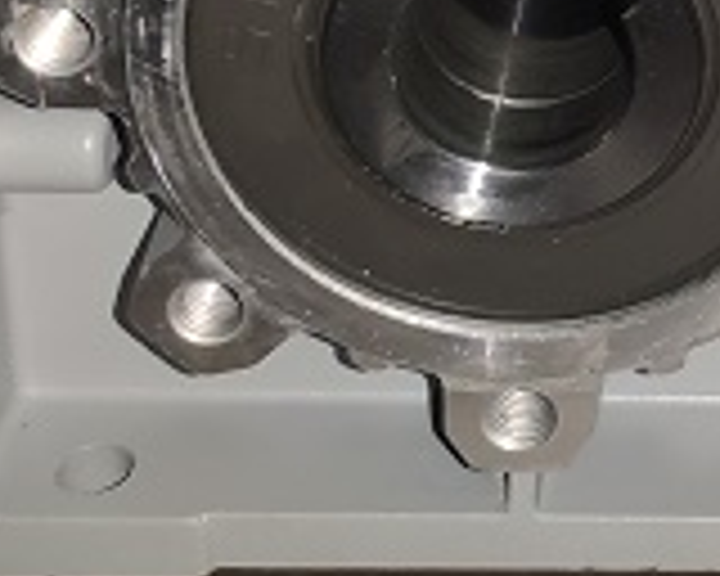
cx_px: 1048
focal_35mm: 103
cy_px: -238
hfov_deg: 17.0
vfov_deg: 14.2
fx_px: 2195
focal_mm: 4.75
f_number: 1.75
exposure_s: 1/50
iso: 513
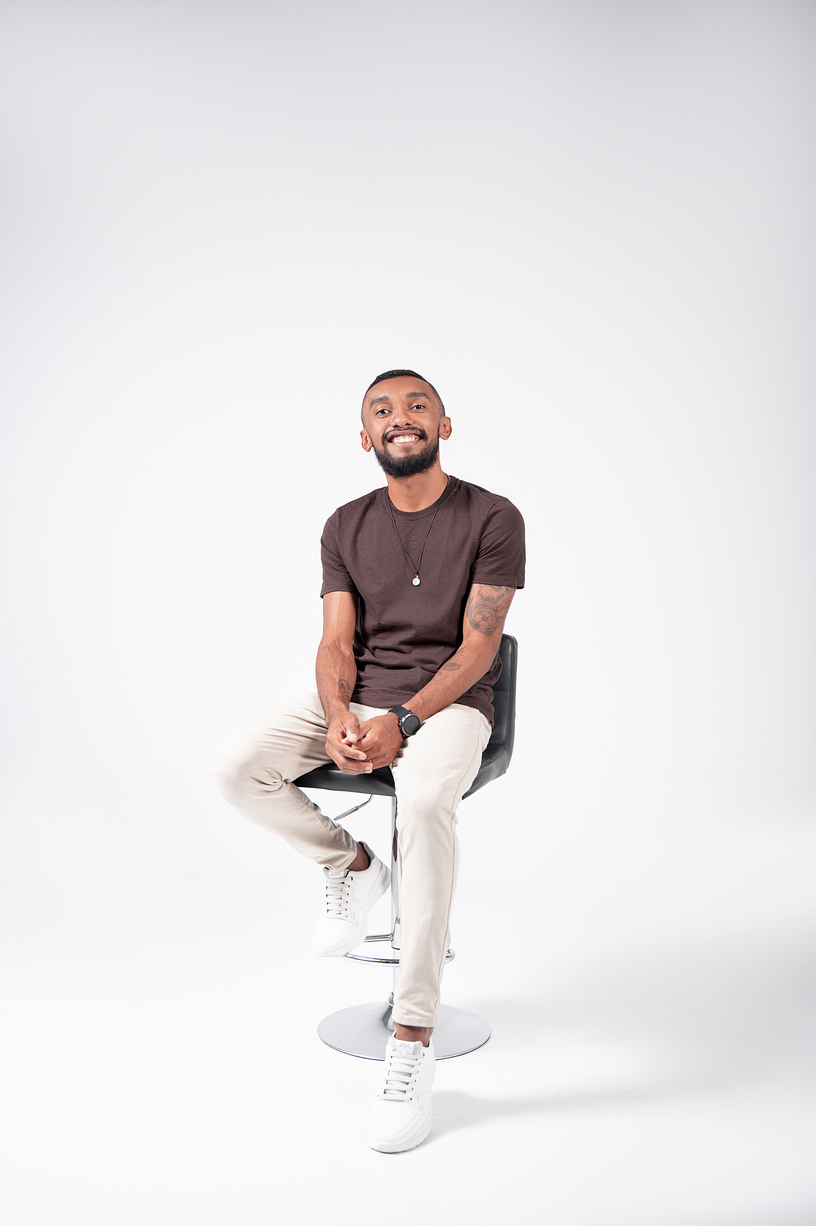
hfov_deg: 28.0
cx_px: 408
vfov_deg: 41.1
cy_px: 613
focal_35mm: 48
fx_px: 1634
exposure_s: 1/160
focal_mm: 48
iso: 160
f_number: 3.5
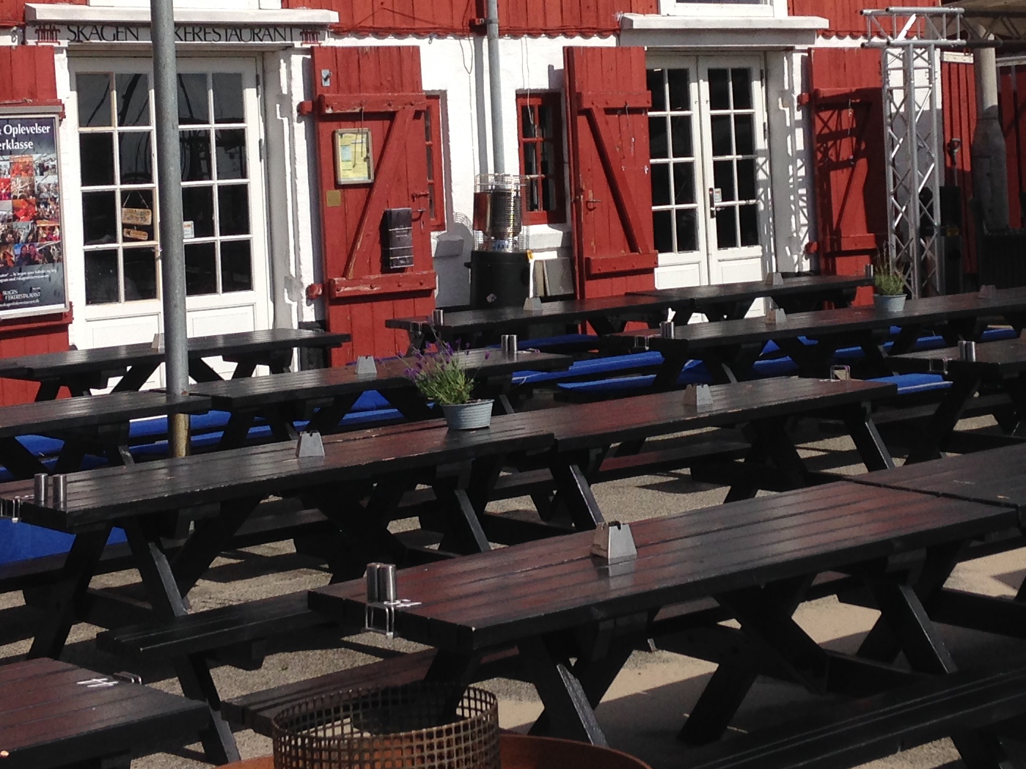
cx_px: 538
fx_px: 2282
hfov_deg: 25.3
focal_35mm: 77
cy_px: 143
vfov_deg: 18.9
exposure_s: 1/3390
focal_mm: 4.12
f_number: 2.4
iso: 50
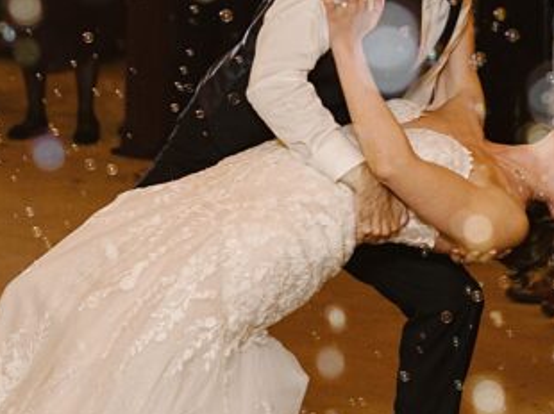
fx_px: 2543
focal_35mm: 159
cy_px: 120
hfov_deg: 12.4
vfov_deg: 9.3
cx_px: 391
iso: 1250
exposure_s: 1/200
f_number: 2.2
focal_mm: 50
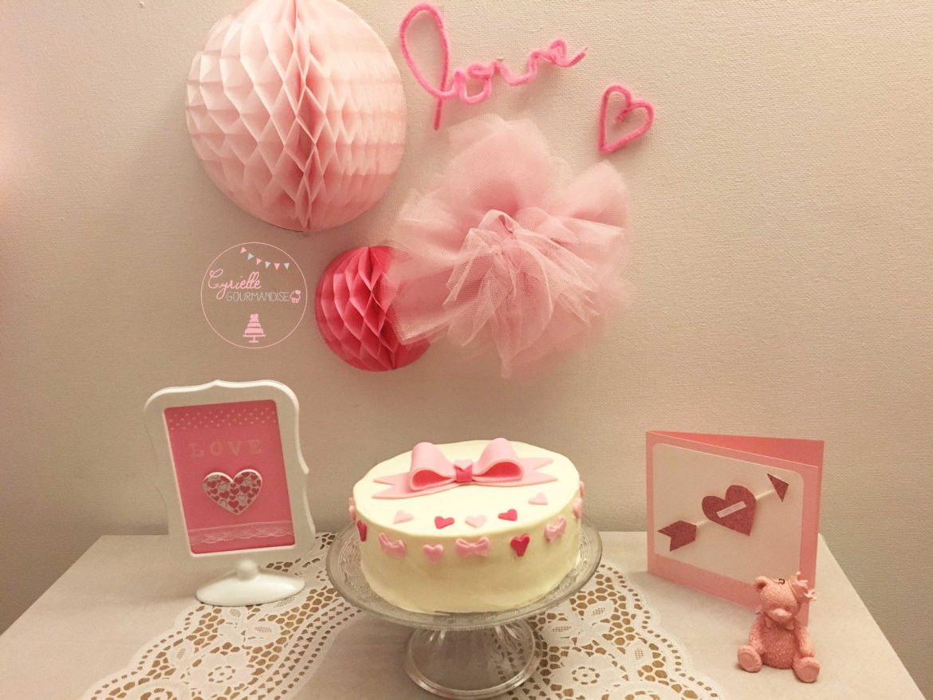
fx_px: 782
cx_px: 466
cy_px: 350
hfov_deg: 61.6
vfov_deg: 48.2
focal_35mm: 29
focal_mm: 4.15
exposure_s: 1/17
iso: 250
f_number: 2.2
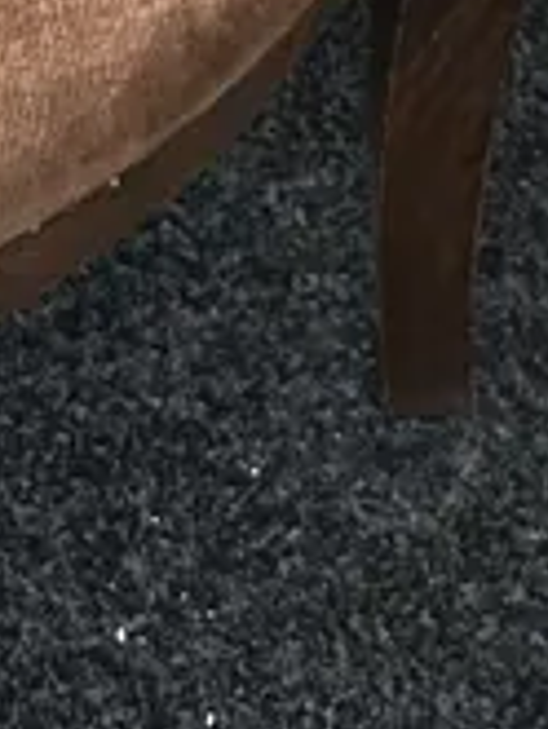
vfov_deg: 11.1
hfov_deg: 10.0
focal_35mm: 149
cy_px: -1016
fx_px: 3141
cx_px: 181
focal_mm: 6.86
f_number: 1.78
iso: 640
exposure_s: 1/50
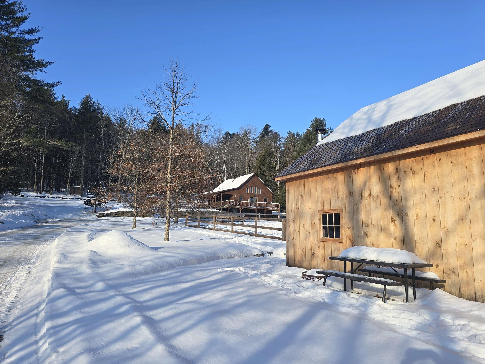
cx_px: 242
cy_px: 188
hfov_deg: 71.6
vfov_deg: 56.8
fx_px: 336
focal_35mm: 24
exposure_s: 1/528
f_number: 1.7
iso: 12
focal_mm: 6.3
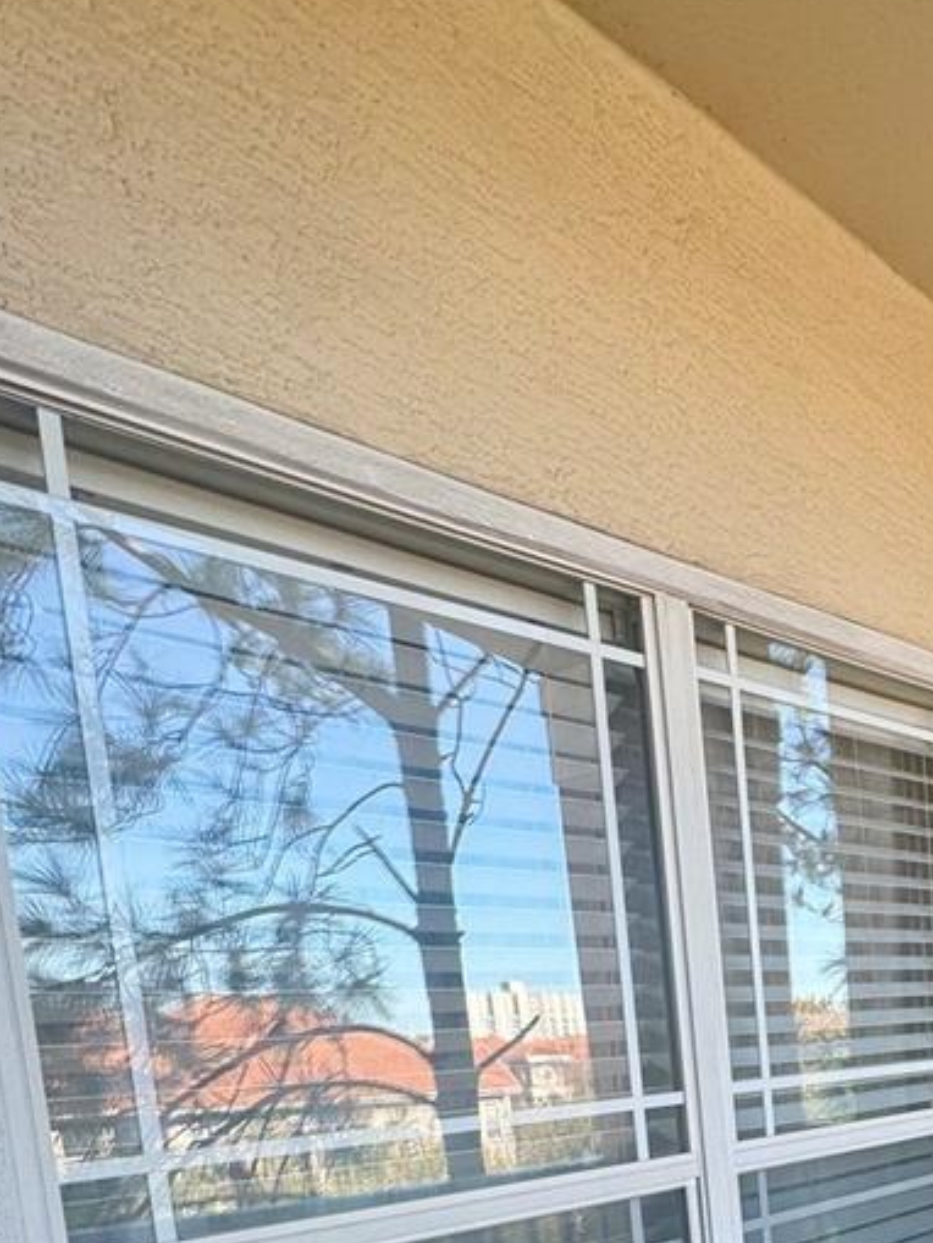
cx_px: 928
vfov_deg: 48.4
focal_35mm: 33
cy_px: 1158
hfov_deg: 38.3
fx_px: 1185
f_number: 2.2
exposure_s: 1/195
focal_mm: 2.22
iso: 40
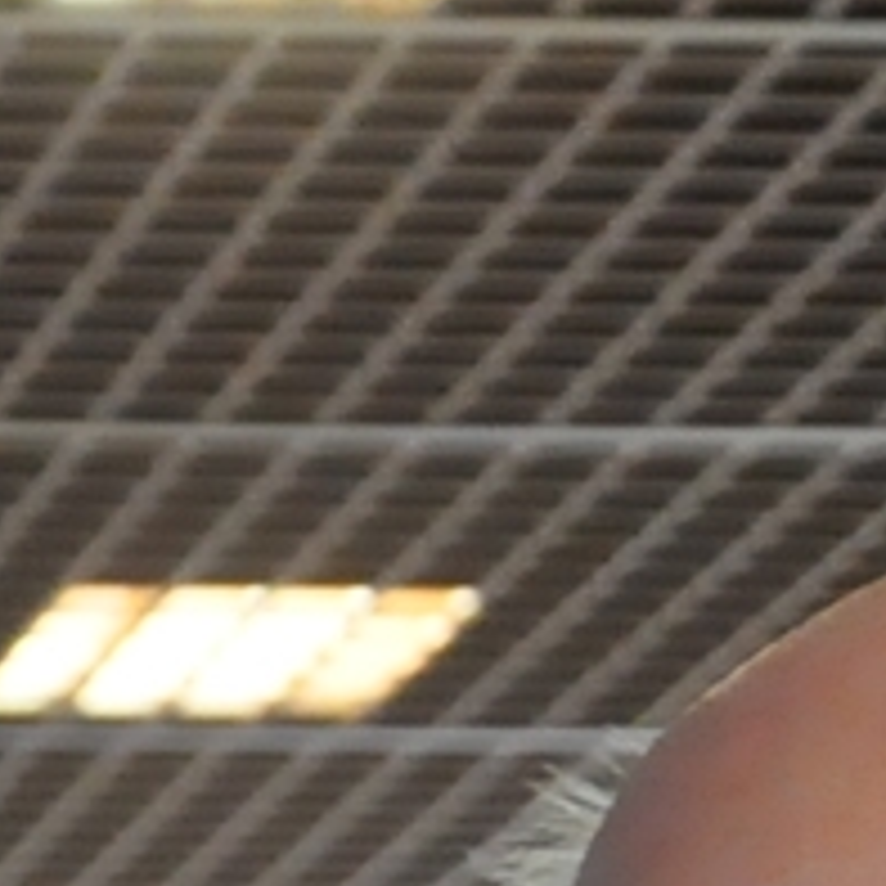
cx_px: -688
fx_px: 9411
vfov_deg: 5.1
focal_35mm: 325
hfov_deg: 5.3
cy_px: 2622
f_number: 4
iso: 3200
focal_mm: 28
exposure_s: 1/25
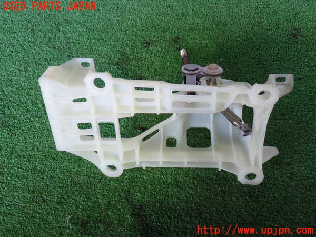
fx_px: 329
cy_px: 118
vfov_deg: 39.7
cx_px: 158
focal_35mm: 36
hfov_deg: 51.4
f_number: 2.5
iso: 200
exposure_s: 1/60
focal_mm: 6.37
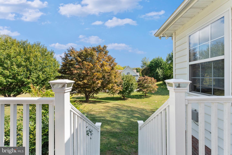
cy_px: 78
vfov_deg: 81.2
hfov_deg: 104.3
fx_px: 90
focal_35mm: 14
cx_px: 116
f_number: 9
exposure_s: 1/320
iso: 640
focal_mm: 14
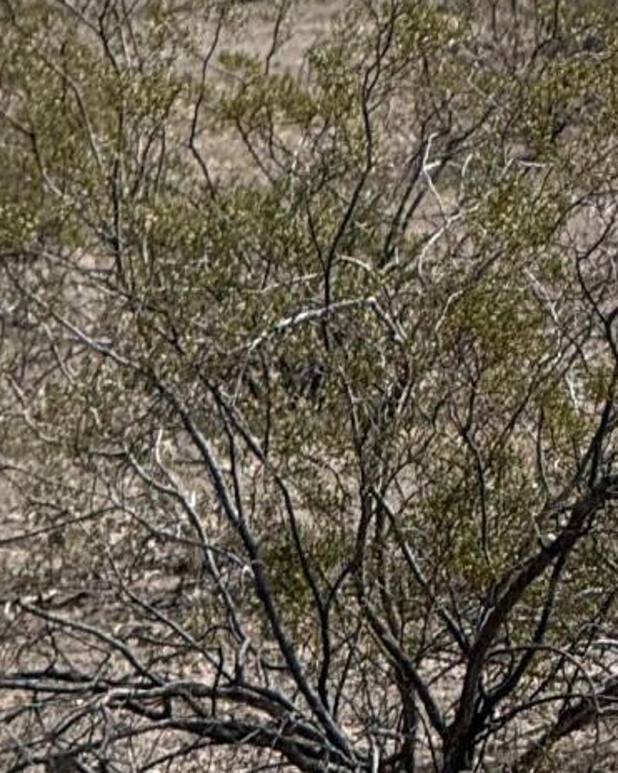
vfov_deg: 3.8
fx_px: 11550
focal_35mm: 505
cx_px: 1174
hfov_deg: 3.0
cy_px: 806
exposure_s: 1/1650
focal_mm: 15.66
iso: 50
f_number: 2.8
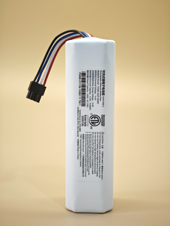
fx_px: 458
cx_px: 85
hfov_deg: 21.0
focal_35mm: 70
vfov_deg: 27.8
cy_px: 113
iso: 100
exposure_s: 1/100
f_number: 1.8
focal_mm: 11.5
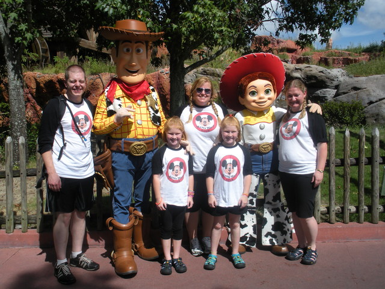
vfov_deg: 39.7
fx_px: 400
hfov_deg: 51.4
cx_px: 192
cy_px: 144
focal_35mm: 36
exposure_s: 1/414
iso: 64
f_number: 5.6
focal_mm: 6.3
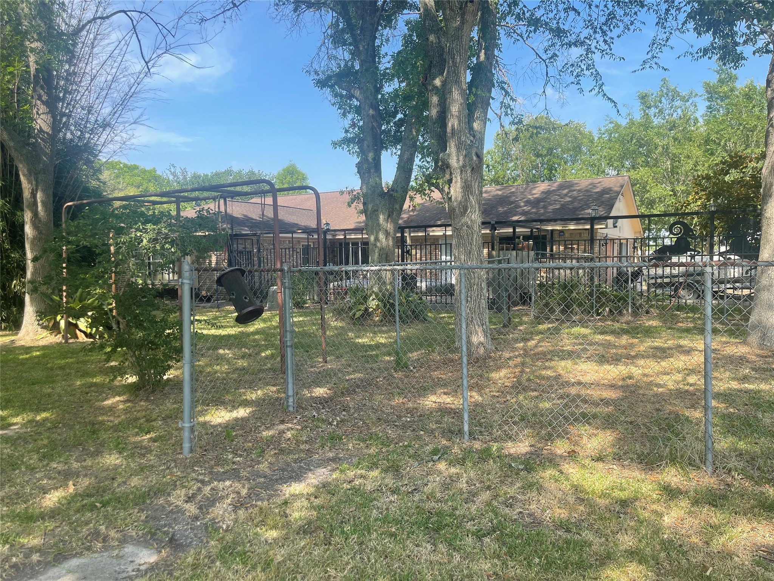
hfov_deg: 67.3
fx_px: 581
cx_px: 387
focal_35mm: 26
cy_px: 290
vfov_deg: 53.1
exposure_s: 1/1188
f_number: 1.6
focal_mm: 5.1
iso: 32
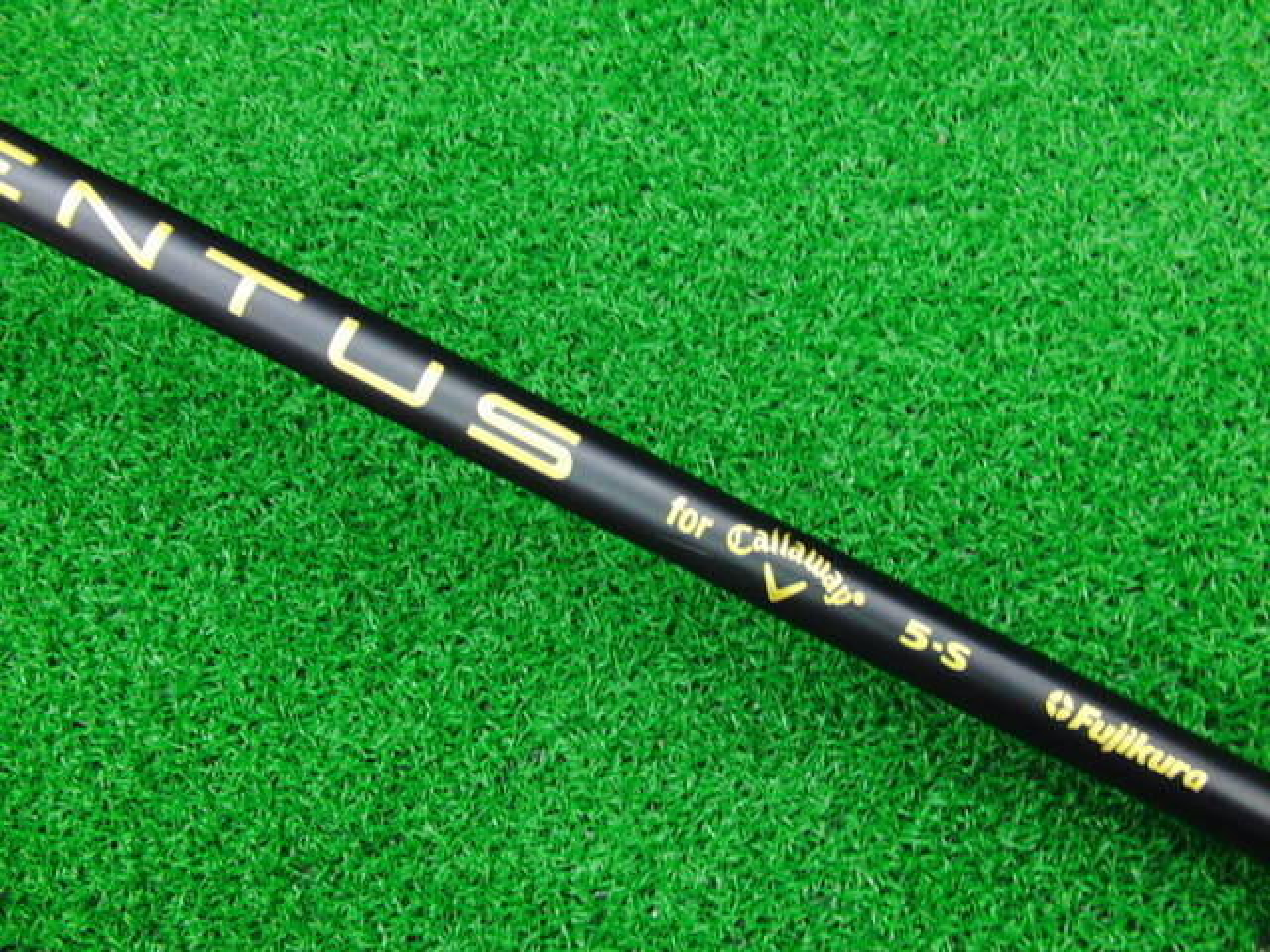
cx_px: 635
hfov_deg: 50.1
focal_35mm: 37
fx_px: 1357
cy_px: 476
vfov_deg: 38.7
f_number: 3.6
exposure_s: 1/25
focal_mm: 6.42
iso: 400
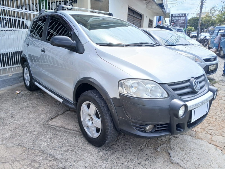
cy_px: 84
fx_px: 169
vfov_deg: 53.1
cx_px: 112
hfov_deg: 67.3
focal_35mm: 26
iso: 20
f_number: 1.8
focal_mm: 3.98
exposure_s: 1/153
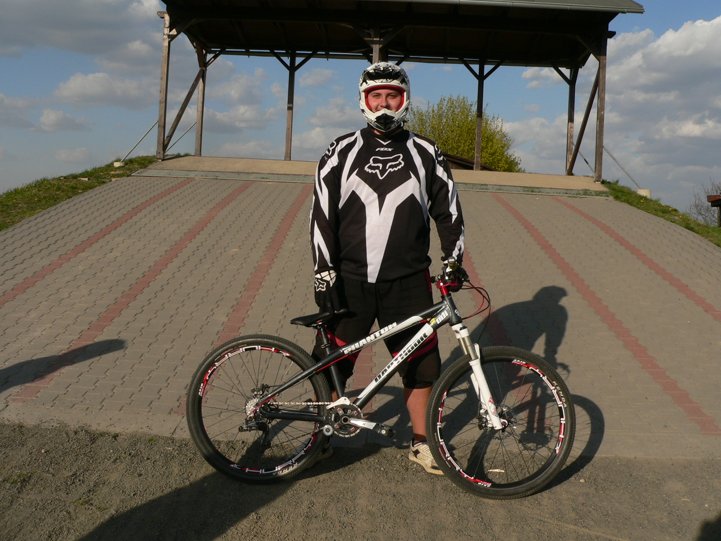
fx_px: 771
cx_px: 360
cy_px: 270
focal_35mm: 37
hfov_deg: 50.1
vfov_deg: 38.7
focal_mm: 6.1
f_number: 4
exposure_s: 1/1000
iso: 80
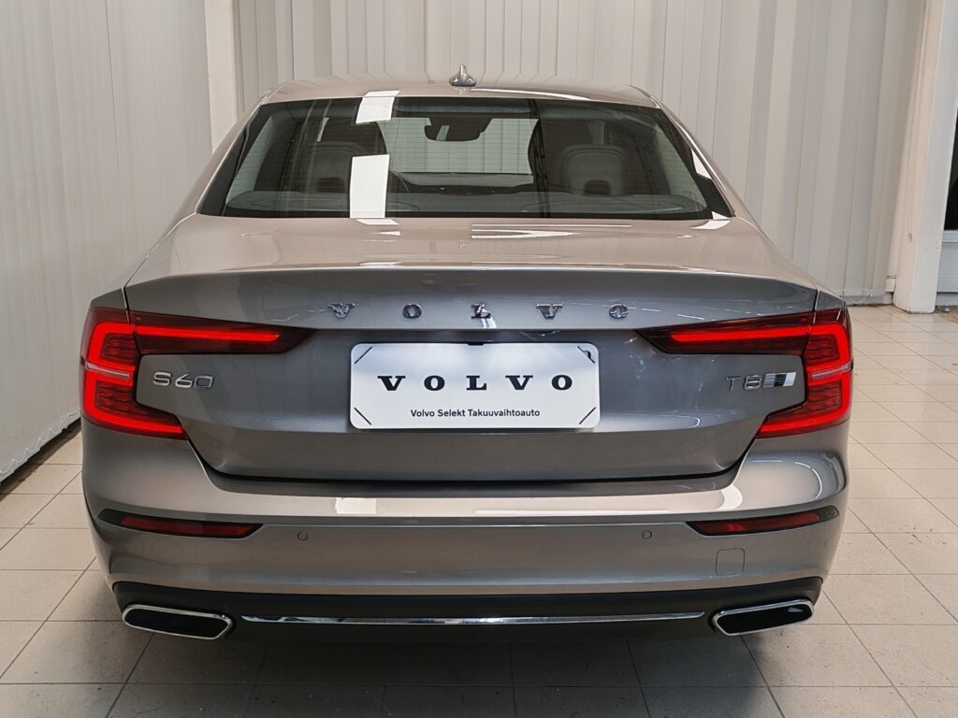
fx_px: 1024
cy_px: 359
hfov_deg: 50.1
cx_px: 479
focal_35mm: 37
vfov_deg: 38.7
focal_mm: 5.4
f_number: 1.6
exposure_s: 1/100
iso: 80
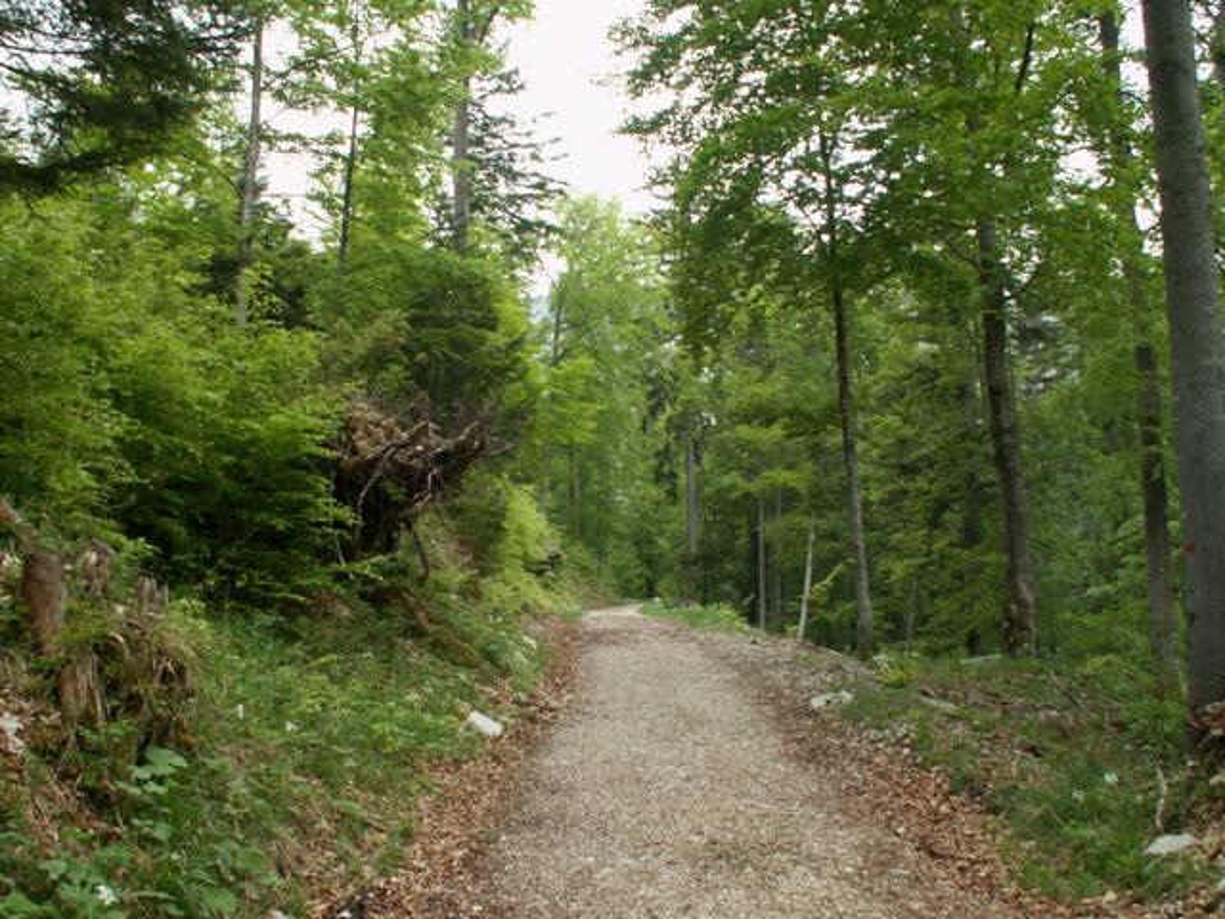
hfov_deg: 52.6
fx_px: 1239
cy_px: 460
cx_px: 612
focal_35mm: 35
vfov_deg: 40.7
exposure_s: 1/40
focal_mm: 5.86
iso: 50
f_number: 4.5
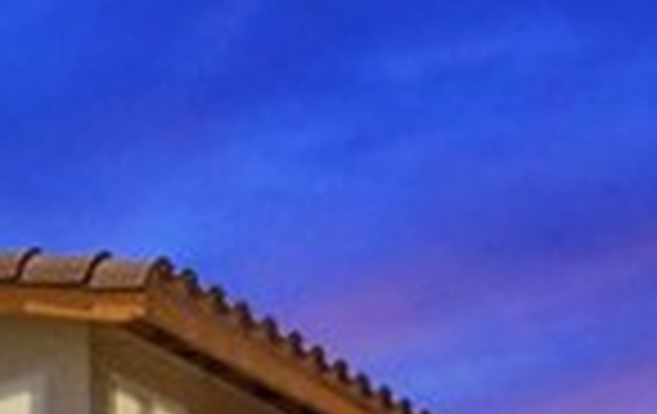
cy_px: 1208
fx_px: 2046
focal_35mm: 114
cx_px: -990
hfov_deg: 13.0
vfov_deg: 9.3
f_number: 14
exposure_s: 1/125
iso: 100
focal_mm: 16
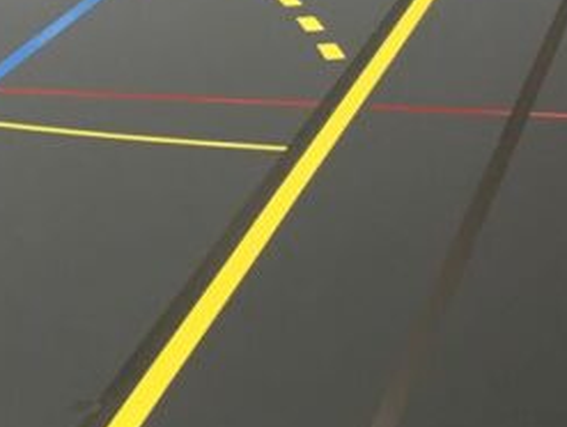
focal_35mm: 120
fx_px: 1968
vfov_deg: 12.2
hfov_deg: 15.9
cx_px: -69
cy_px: 2
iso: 80
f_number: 2.2
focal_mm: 4.15
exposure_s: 1/33
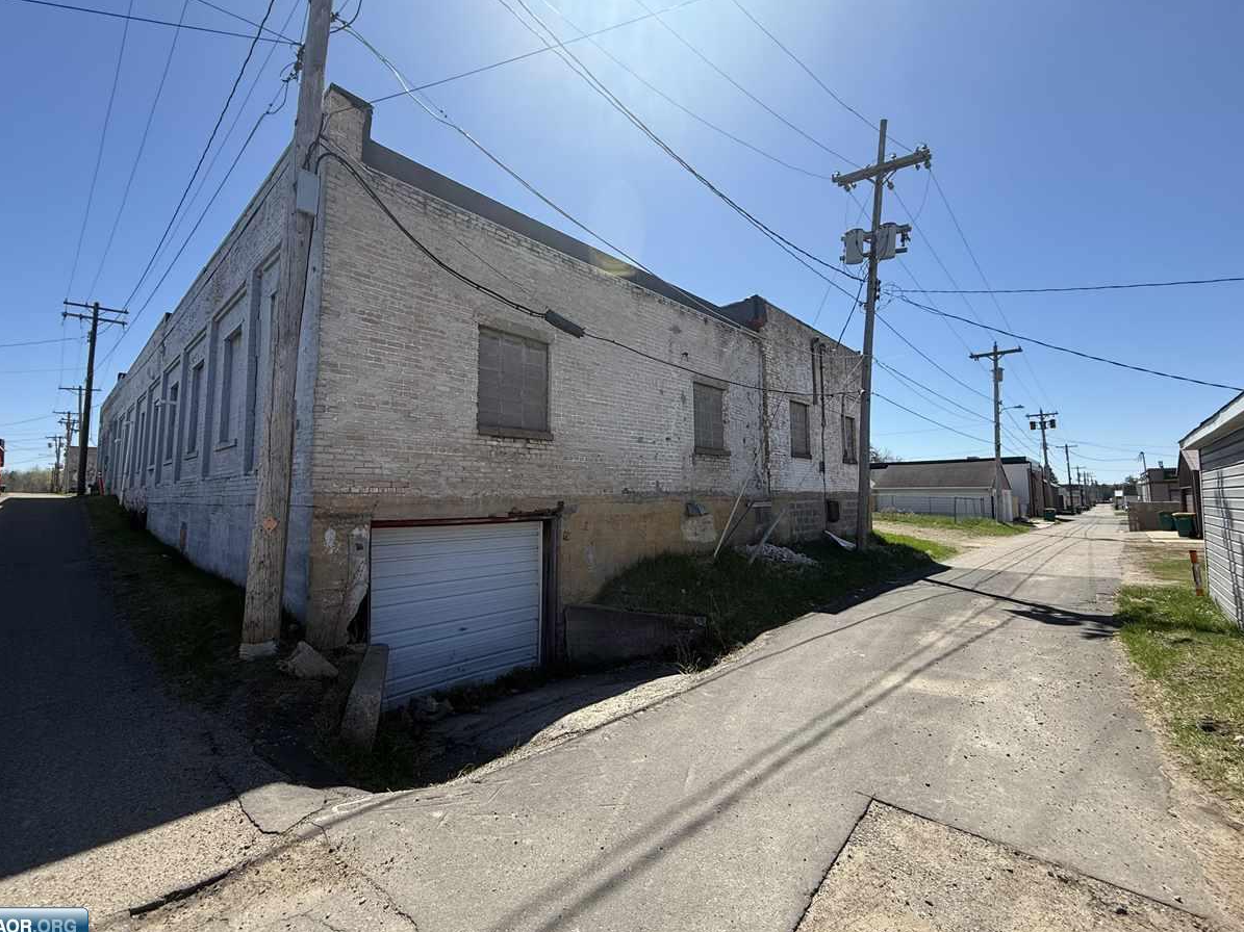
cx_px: 613
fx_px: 539
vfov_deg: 81.7
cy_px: 446
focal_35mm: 15
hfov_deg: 98.2
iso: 50
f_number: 2.2
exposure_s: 1/1285
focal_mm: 2.22
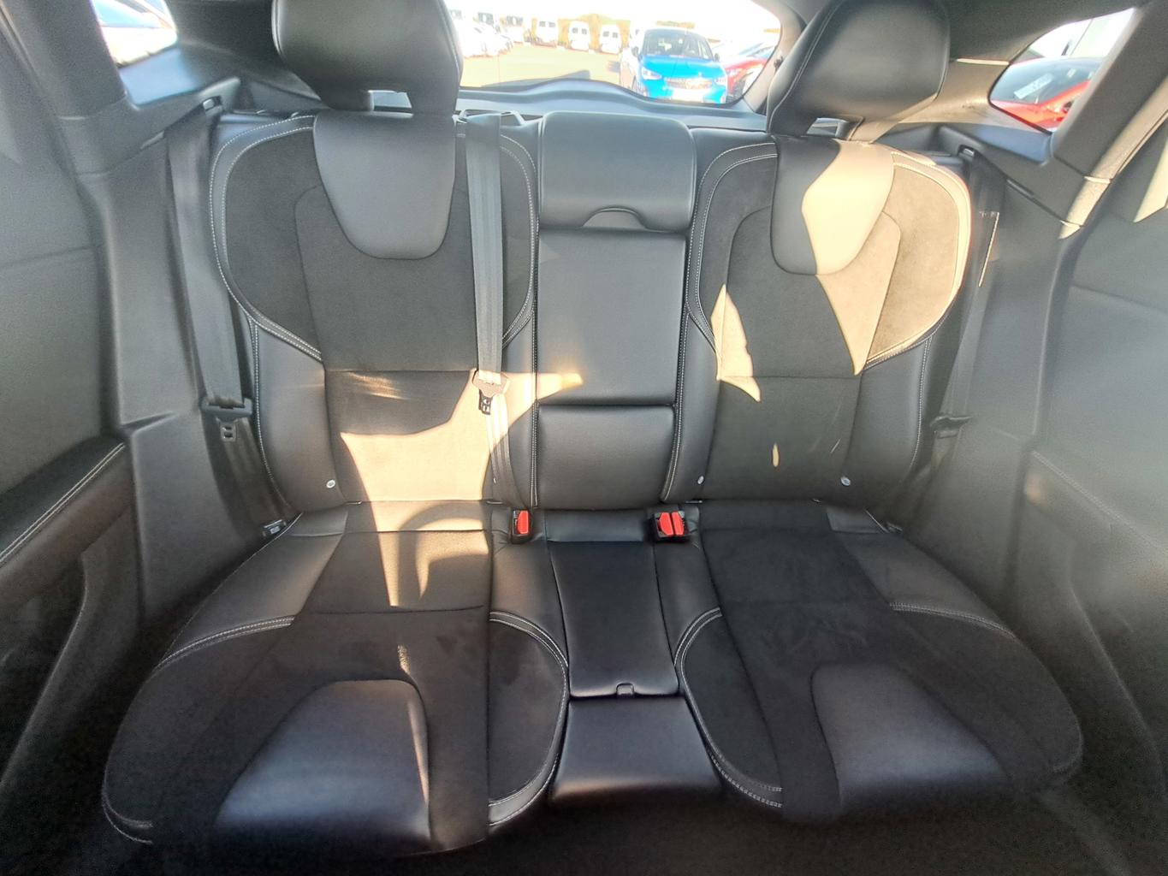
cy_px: 438
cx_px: 584
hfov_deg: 106.2
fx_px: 439
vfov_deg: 89.9
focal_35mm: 13
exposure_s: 1/50
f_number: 2.2
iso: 80
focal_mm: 1.74
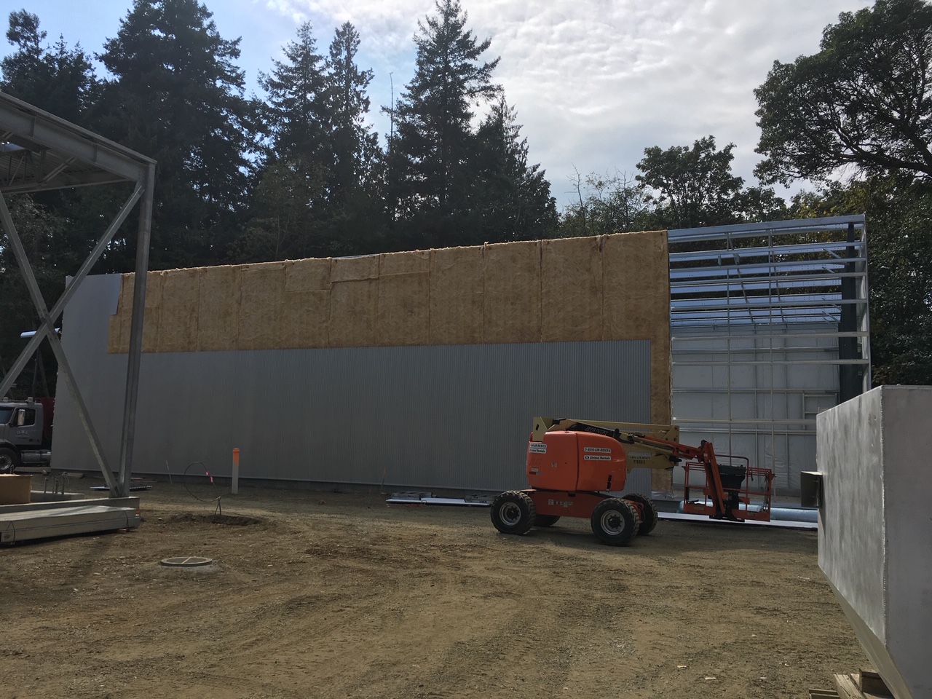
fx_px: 781
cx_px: 466
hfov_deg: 61.7
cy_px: 350
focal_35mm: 29
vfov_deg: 48.2
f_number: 2.2
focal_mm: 4.15
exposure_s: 1/2404
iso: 25
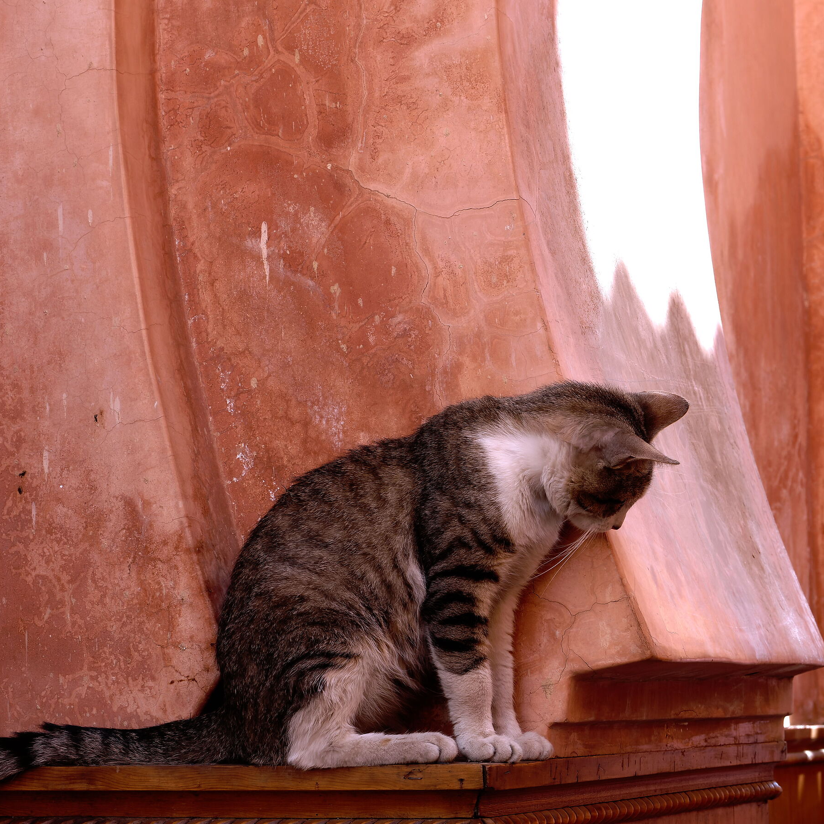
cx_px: 412
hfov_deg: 17.7
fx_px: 2639
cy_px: 437
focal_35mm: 98
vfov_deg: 17.7
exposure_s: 1/160
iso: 200
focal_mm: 40
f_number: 8
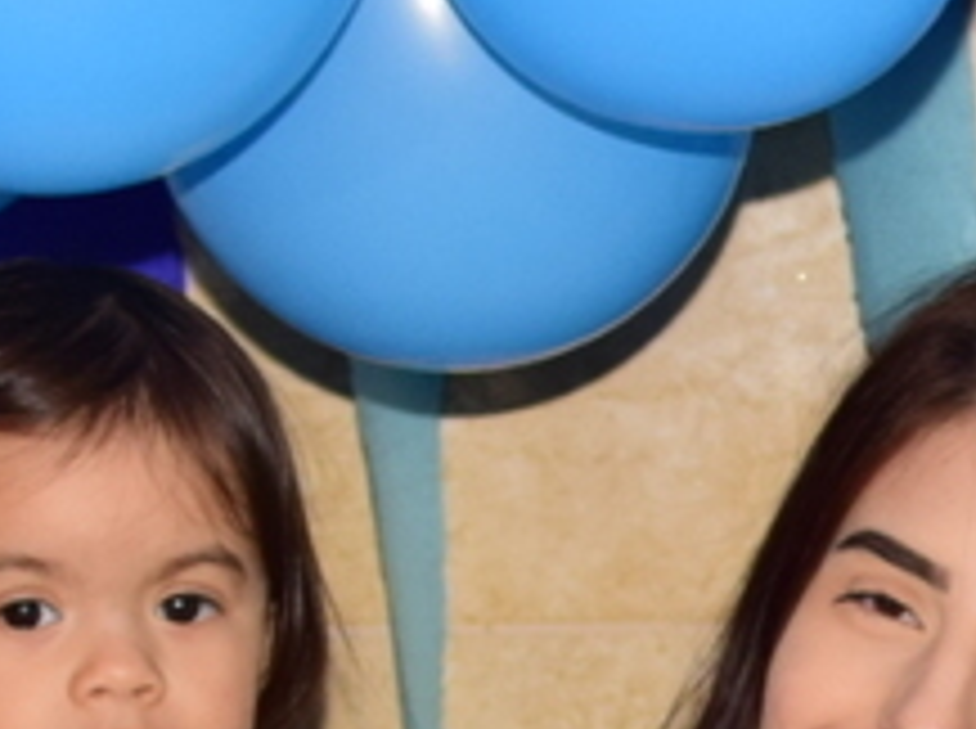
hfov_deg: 7.0
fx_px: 7872
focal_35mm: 280
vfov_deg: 5.2
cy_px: 1174
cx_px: 1493
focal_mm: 35
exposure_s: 1/200
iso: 400
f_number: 4
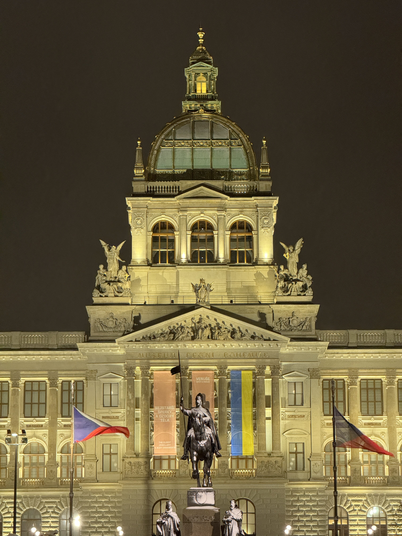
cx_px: 201
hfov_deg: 12.3
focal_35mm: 120
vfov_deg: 16.4
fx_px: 1858
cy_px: 268
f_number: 2.8
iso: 640
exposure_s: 1/33
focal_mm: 15.66
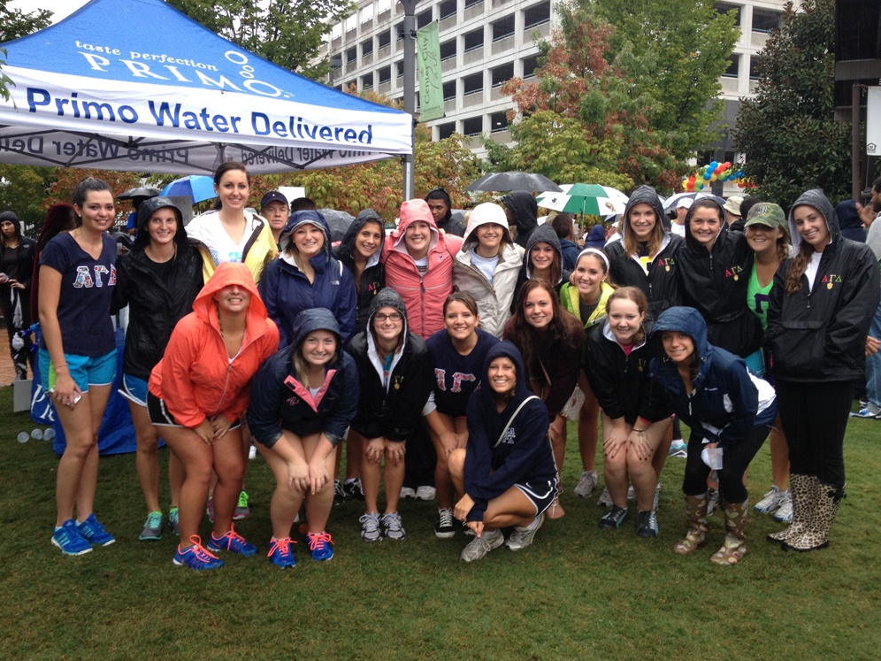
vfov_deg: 39.7
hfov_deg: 51.4
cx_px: 440
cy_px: 325
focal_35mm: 36
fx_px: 916
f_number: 2.4
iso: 64
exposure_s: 1/60
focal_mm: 4.28
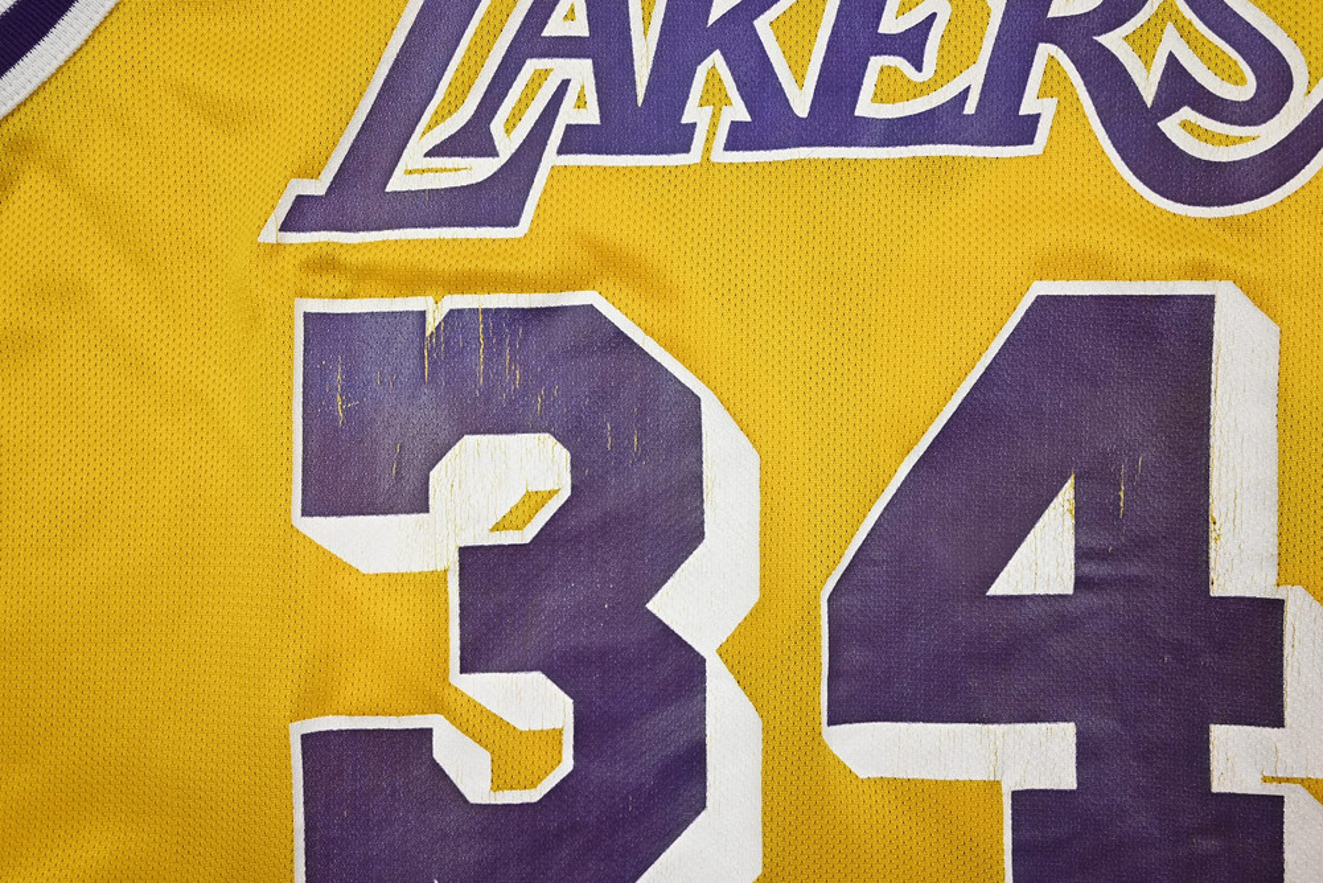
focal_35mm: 32
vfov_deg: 41.1
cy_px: 442
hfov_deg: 58.7
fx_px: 1176
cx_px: 662
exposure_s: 1/125
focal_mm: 32
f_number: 4.8
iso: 200
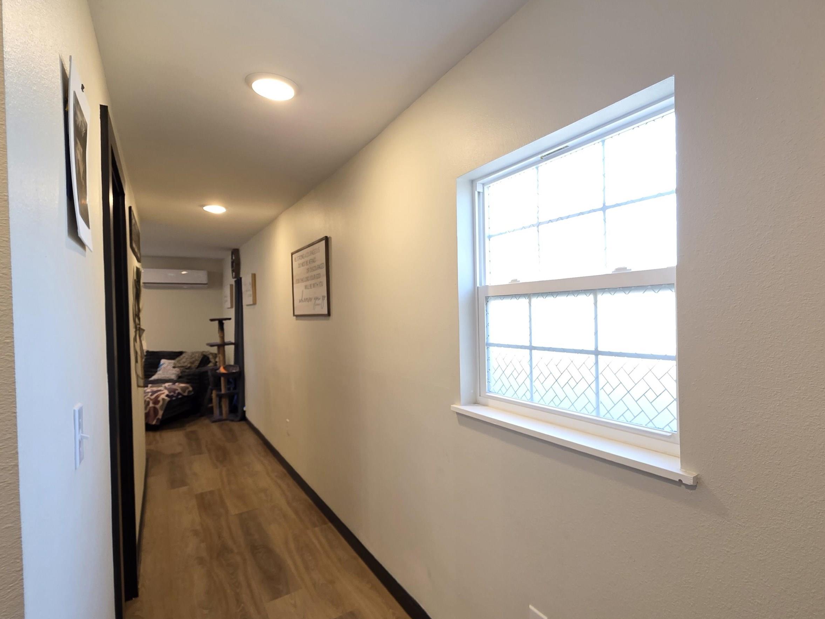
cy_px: 325
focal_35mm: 17
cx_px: 488
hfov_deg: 90.0
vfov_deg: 74.7
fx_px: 405
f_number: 1.9
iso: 160
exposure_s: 1/60
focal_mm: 2.2
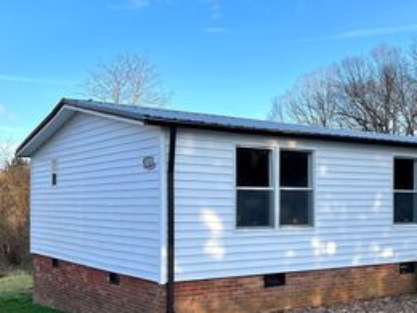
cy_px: 208
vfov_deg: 28.9
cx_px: 316
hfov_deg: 37.2
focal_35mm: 50
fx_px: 602
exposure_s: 1/1147
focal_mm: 5.7
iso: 50
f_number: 1.5
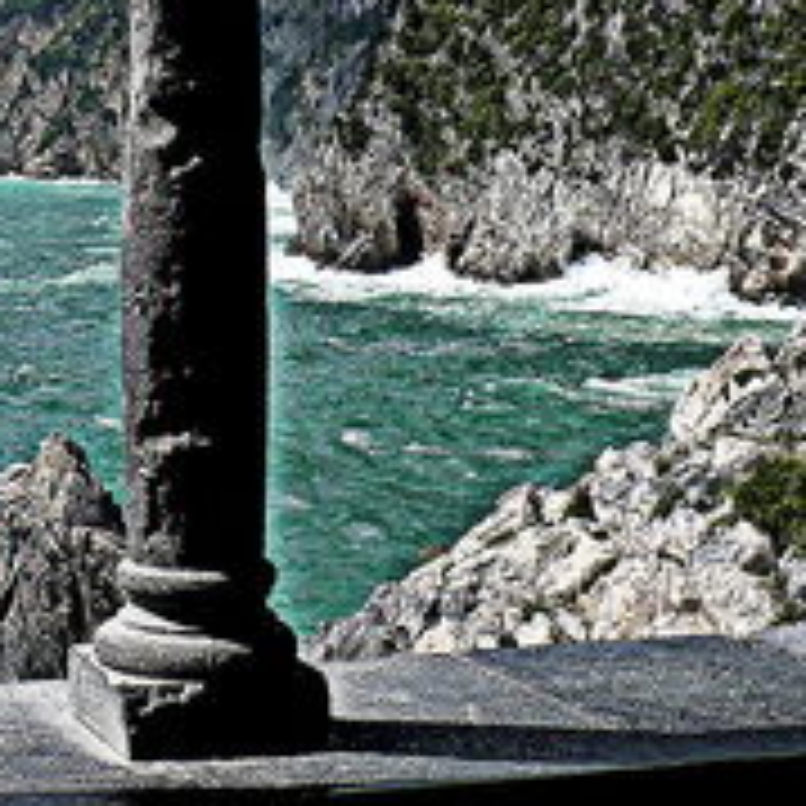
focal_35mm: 80
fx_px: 2107
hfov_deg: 21.0
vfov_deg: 21.2
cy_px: 99
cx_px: 23
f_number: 5.6
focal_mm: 4.8
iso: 80
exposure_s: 1/320
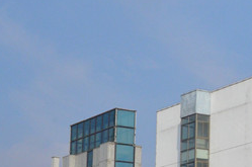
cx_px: 391
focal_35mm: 135
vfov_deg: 10.1
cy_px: 157
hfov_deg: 14.1
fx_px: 943
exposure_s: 1/1250
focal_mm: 28
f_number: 18
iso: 1600
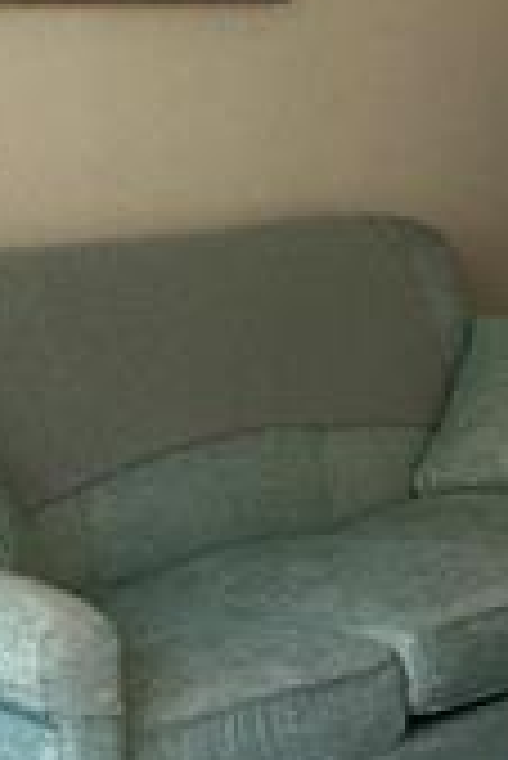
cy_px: 679
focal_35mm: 132
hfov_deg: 10.4
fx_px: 2788
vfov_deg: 15.3
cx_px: 405
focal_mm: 3.99
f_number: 1.8
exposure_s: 1/51
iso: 320
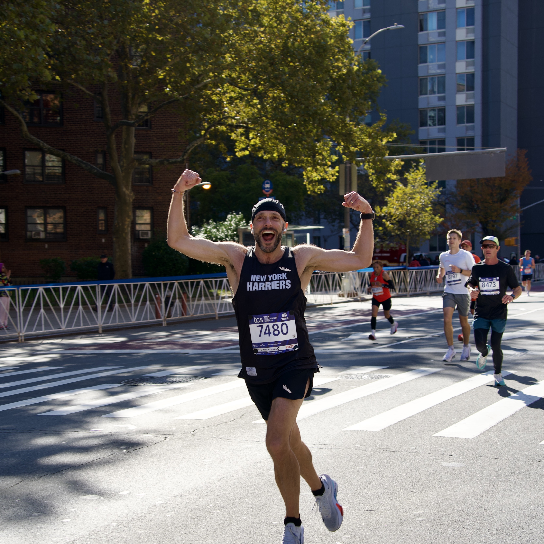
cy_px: 339
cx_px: 271
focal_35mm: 54
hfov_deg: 31.6
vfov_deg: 31.5
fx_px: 960
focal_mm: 42
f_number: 4
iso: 100
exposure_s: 1/500
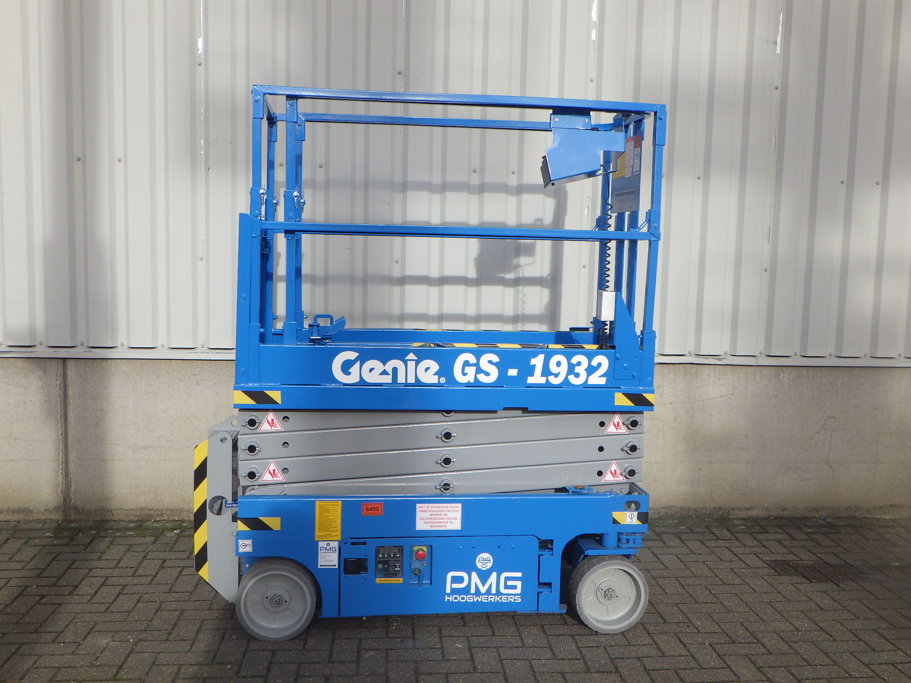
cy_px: 342
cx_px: 456
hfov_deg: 54.0
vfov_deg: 41.8
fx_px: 895
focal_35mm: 34
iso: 125
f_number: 4.6
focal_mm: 6.1
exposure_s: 1/800
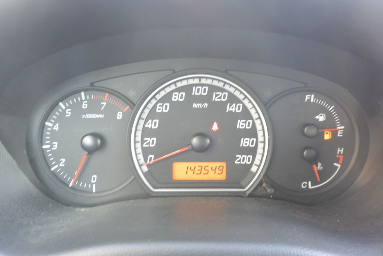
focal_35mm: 29
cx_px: 192
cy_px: 128
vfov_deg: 45.0
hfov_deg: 63.7
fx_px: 309
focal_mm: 11
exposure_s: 1/40
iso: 800
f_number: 3.5
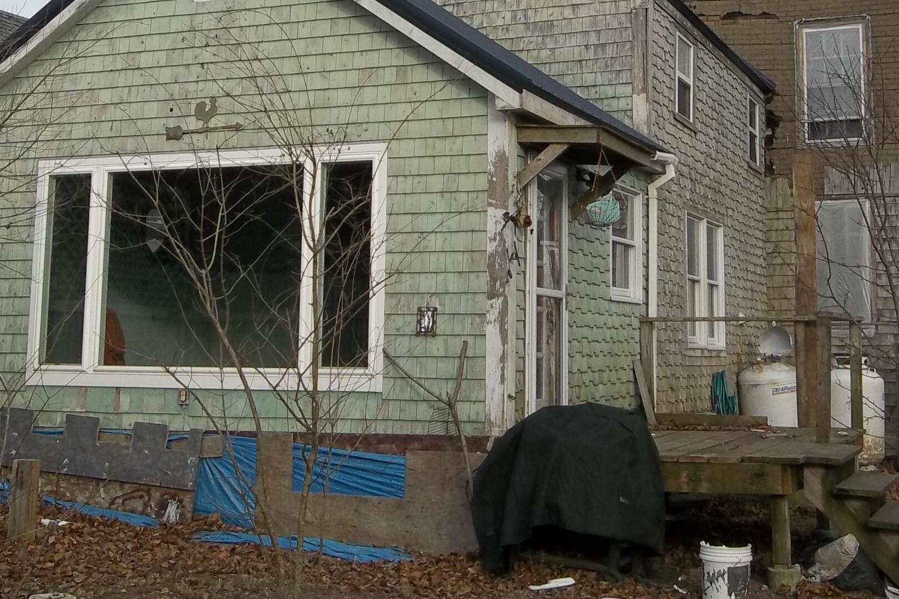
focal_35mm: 52
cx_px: 535
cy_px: 147
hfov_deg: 38.1
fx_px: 1298
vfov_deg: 25.7
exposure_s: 1/400
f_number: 3.5
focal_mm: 4.9
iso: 80
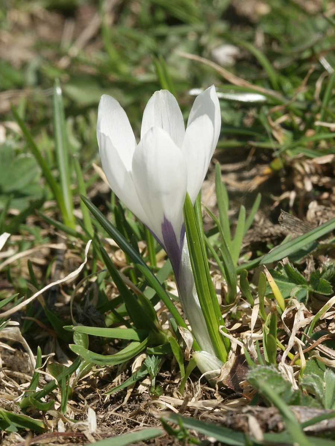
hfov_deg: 7.8
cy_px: 223
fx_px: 2463
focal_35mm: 191
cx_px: 168
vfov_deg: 10.4
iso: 100
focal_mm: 48.45
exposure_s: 1/250
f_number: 9.5
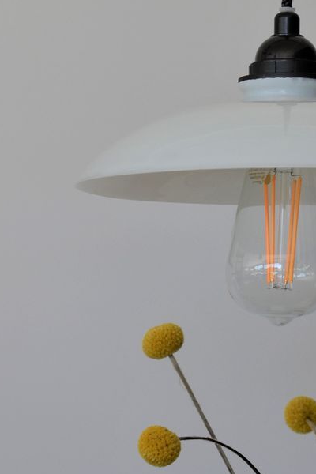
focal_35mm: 118
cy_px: 114
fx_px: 1555
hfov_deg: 11.6
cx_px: 219
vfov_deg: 17.2
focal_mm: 35
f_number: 5.6
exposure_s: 1/125
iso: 200
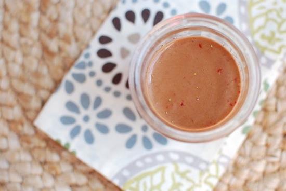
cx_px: 143
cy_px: 96
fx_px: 418
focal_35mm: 52
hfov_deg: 37.8
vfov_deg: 25.8
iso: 200
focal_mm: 35
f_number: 3.5
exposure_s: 1/100
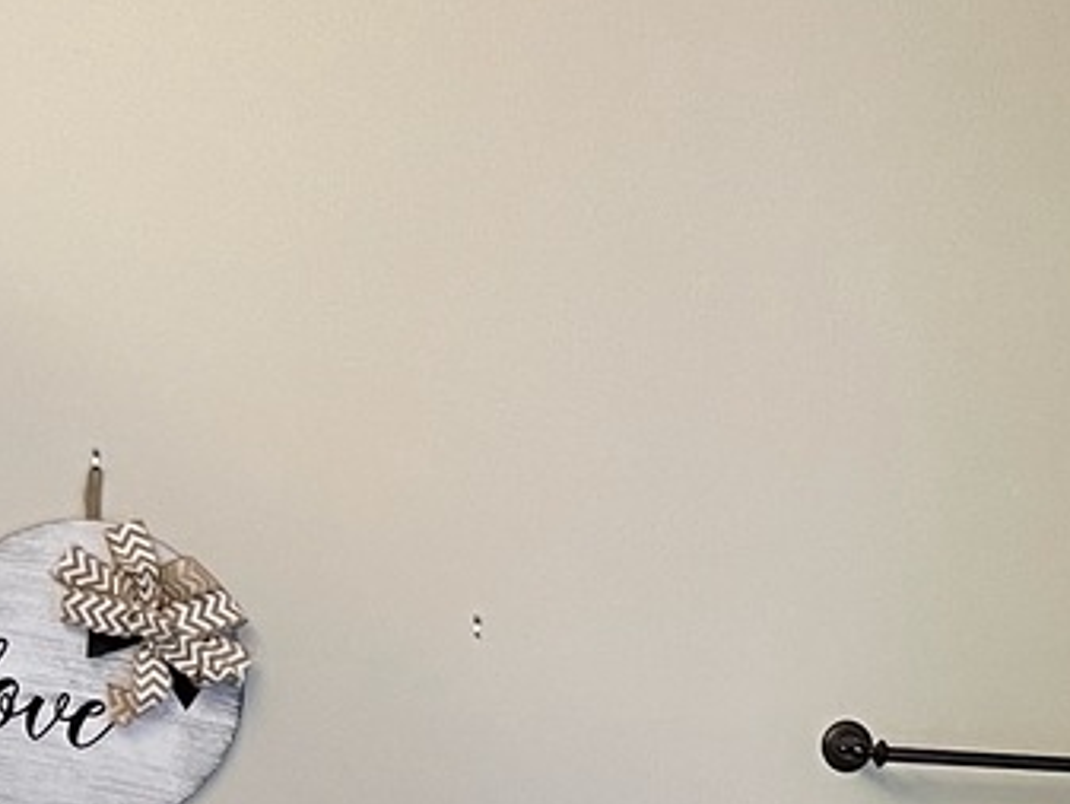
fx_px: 3432
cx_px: 902
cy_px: 995
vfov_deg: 13.0
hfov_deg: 17.5
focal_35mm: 111
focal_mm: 5.1
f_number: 1.6
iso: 250
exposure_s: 1/60
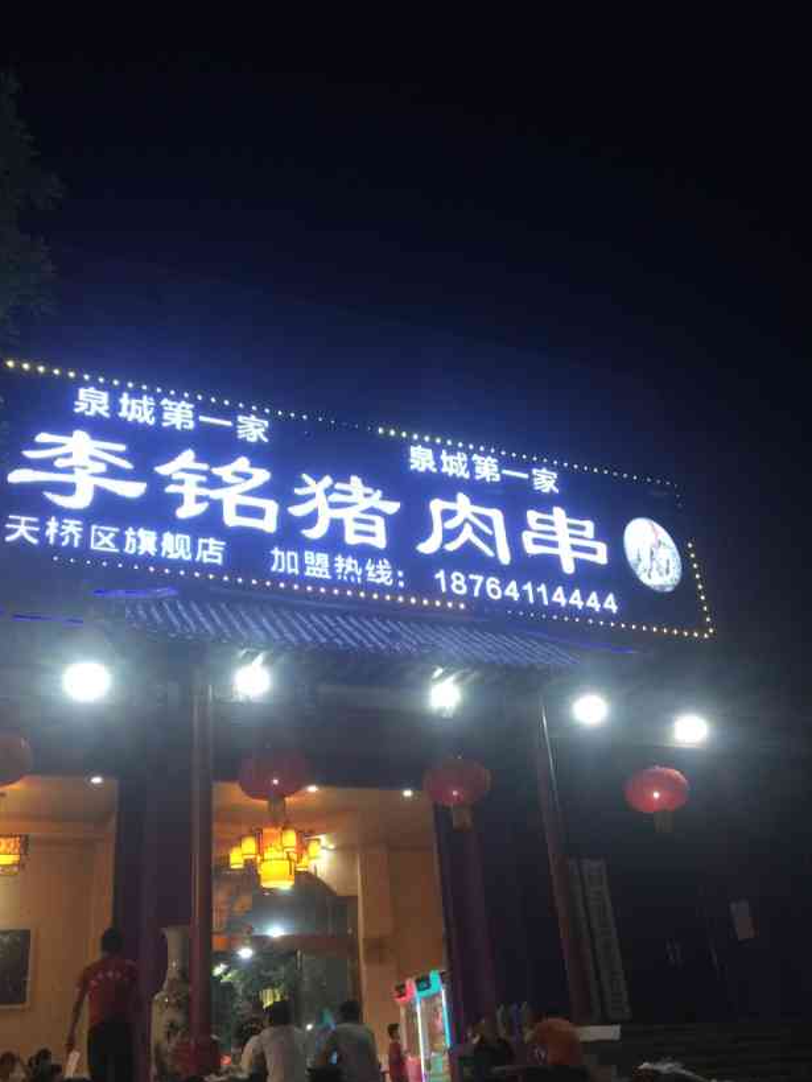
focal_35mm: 33
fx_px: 1032
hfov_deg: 42.9
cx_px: 355
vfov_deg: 55.2
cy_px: 604
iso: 32
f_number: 2.2
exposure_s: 1/33
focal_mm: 4.15
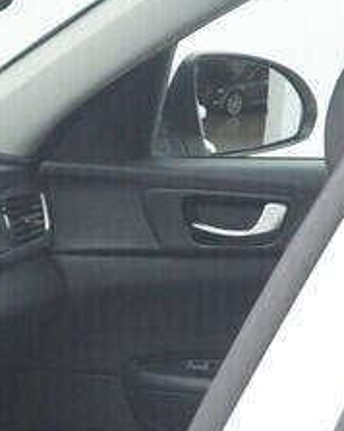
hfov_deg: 9.5
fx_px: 1975
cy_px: 629
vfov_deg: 11.9
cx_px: -284
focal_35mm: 155
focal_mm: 24
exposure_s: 1/250
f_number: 6.3
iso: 2500
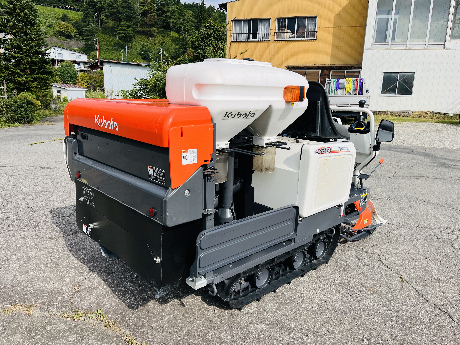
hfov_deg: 67.3
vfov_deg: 53.1
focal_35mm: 26
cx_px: 230
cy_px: 172
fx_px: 346
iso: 50
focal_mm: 5.1
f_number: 1.6
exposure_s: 1/3311
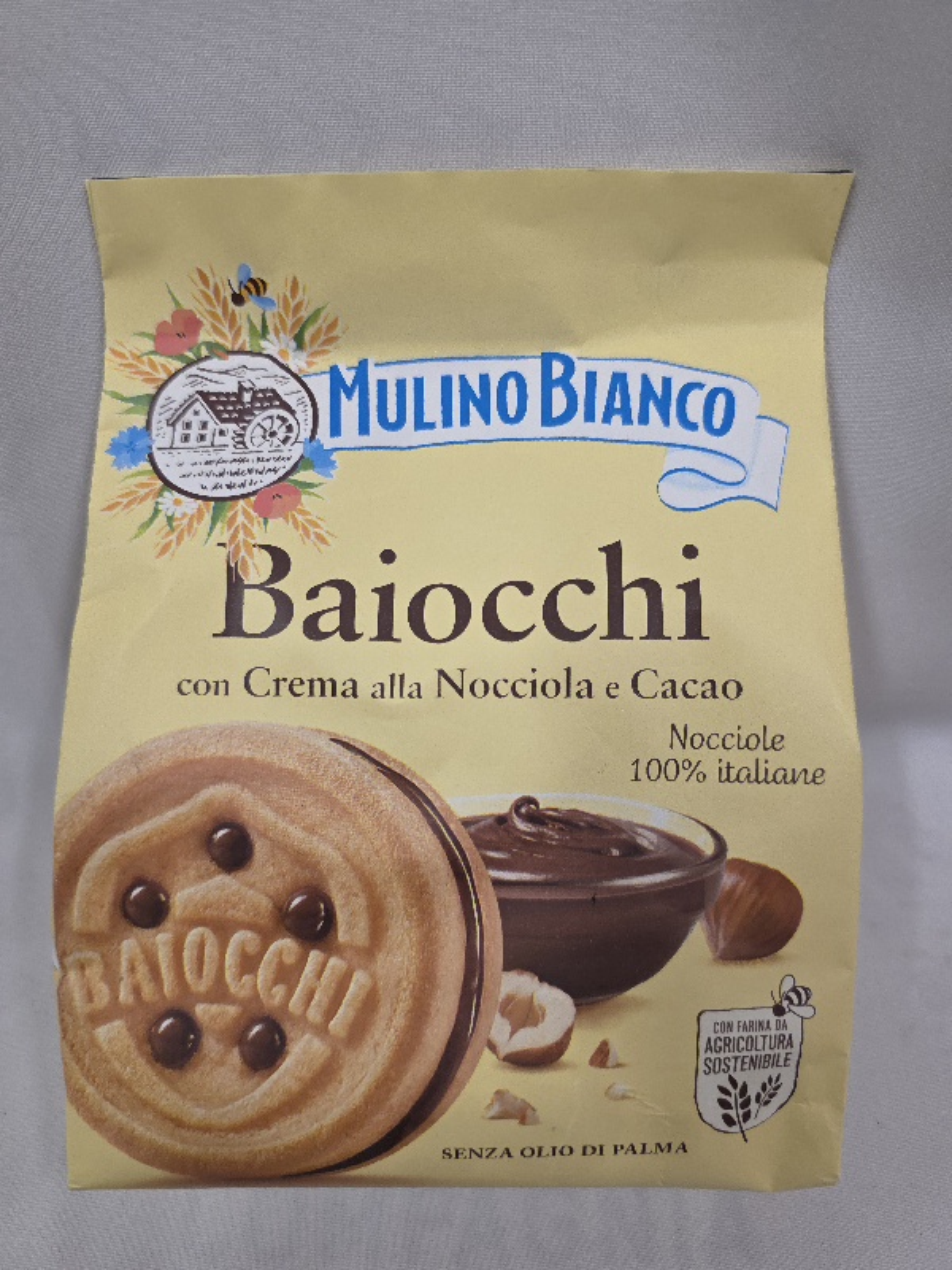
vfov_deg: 73.9
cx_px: 476
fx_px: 843
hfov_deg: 58.9
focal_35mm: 23
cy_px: 635
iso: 250
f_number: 1.7
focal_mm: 6.3
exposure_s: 1/101
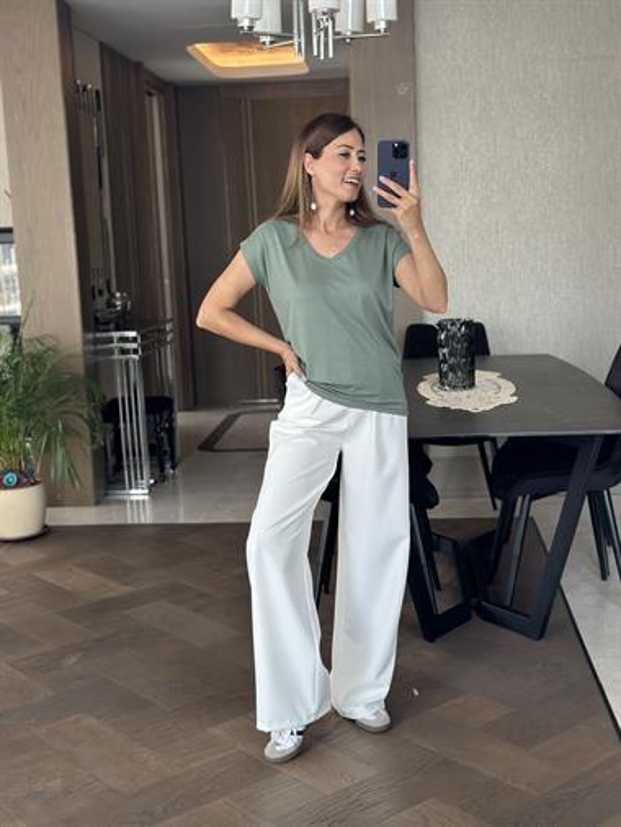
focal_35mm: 48
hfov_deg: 30.3
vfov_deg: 39.6
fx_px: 1147
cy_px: 414
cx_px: 310
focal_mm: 6.86
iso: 160
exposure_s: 1/60
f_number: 1.78
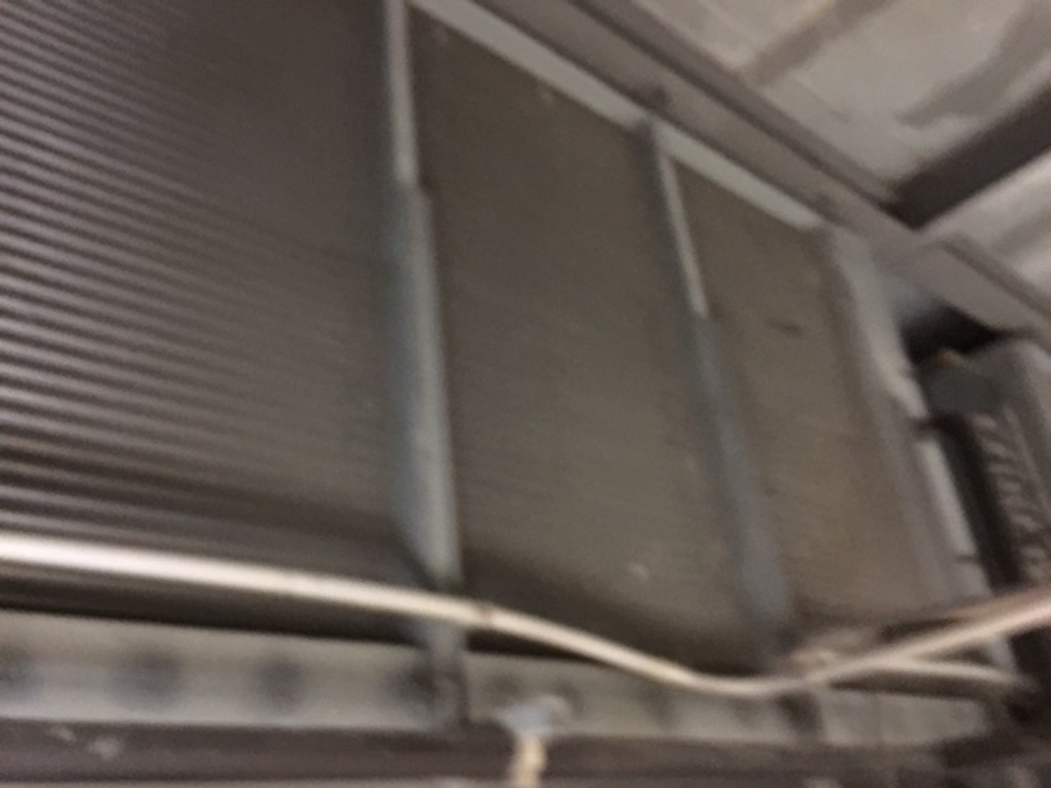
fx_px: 880
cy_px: 394
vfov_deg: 48.2
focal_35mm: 29
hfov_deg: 61.7
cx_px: 526
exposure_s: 1/15
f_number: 2.2
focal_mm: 4.15
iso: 500
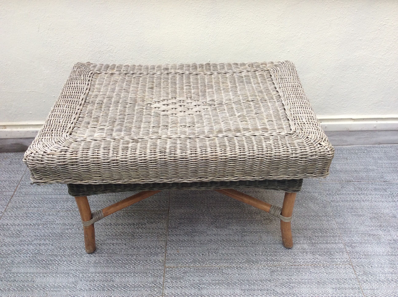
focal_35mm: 32
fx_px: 367
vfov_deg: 44.1
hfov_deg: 56.9
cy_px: 148
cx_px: 199
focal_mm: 3.3
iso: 32
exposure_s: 1/136
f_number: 2.4
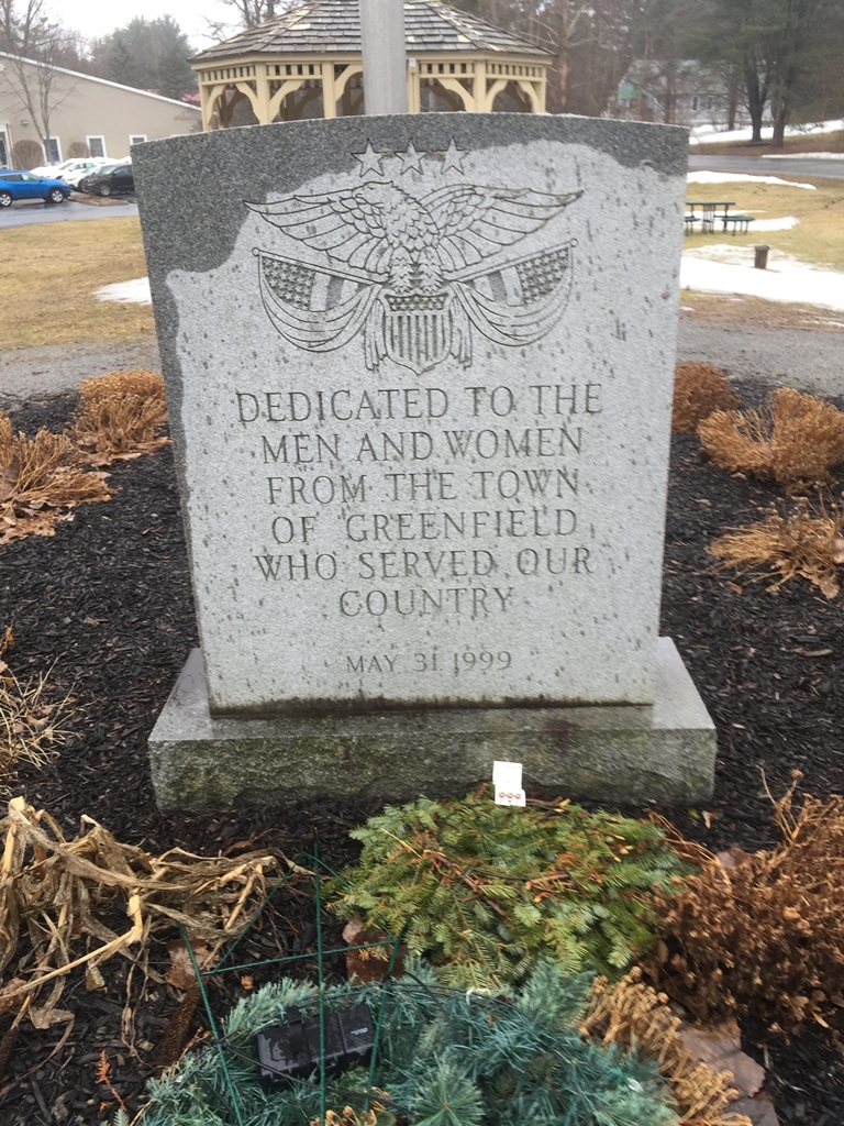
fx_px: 943
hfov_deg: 48.2
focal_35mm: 29
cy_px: 563
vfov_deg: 61.7
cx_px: 422
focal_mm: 4.15
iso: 32
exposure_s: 1/122
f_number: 2.2
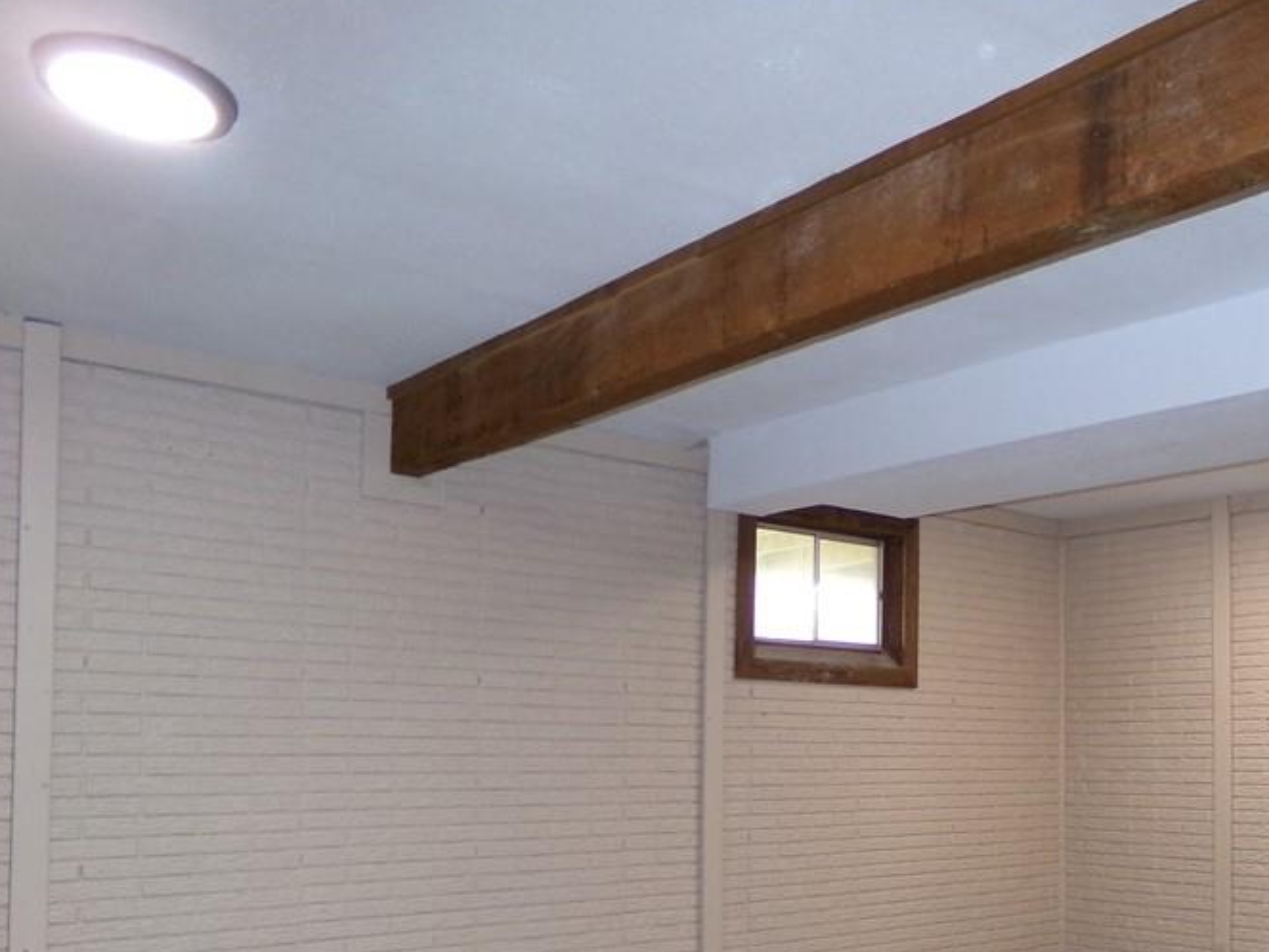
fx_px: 1356
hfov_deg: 48.2
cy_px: 717
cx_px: 952
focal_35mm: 37
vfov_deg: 37.7
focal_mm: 4.3
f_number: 3.7
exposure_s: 1/34
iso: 433
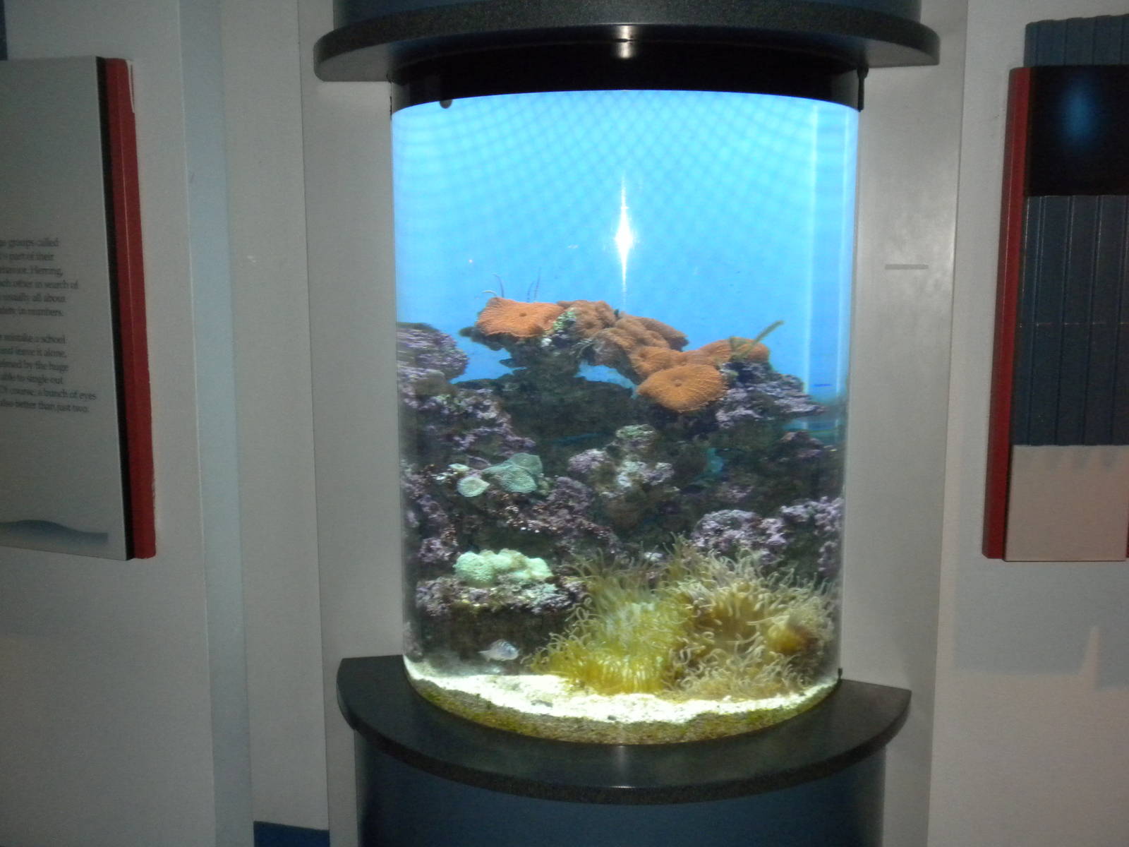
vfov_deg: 38.7
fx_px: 1207
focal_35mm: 37
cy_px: 424
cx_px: 564
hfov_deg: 50.1
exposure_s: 1/30
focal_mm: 6.6
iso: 400
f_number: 3.5
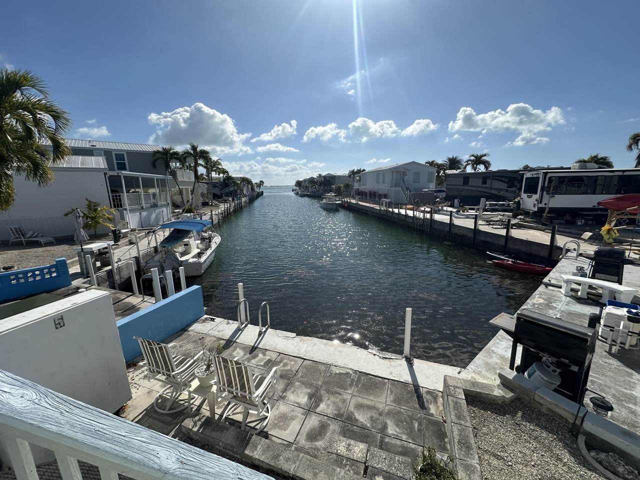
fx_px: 259
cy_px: 240
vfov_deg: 85.7
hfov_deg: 102.1
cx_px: 320
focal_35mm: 14
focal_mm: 2.22
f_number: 2.2
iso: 50
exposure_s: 1/5051
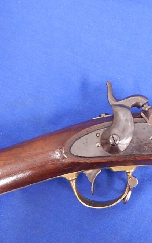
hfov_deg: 33.8
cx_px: 132
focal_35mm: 36
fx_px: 238
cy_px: 130
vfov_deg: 53.9
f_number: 3
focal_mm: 4
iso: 400
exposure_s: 1/8
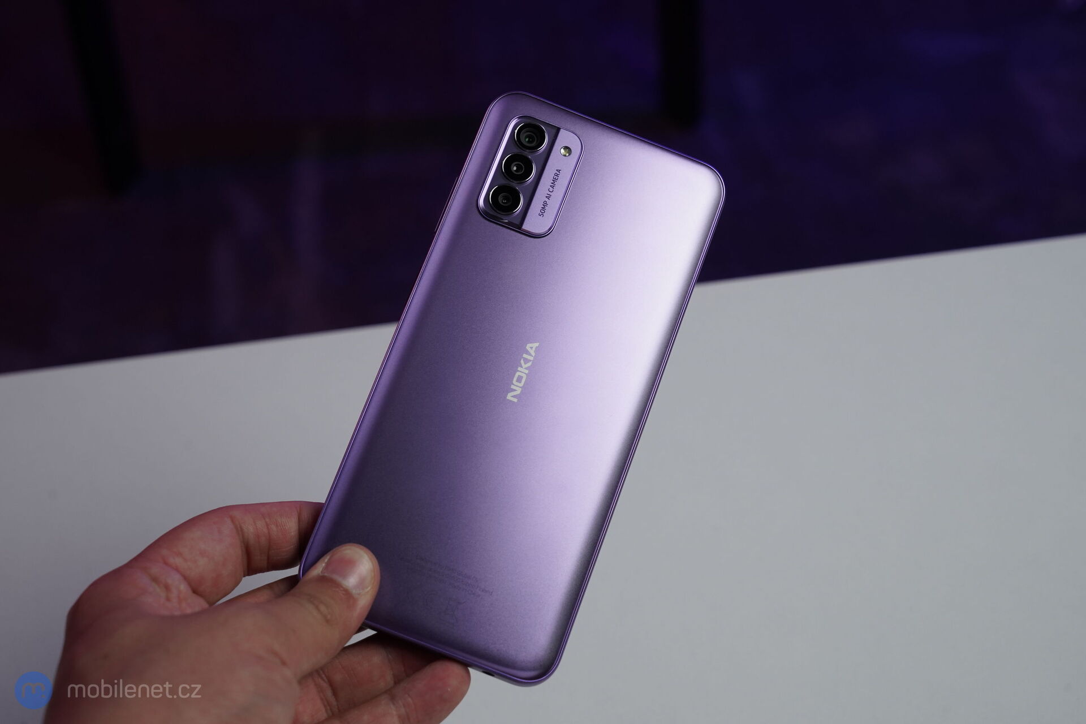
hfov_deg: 32.4
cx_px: 543
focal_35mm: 62
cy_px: 362
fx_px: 1870
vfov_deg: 21.9
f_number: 9
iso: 1250
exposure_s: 1/160
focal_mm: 62
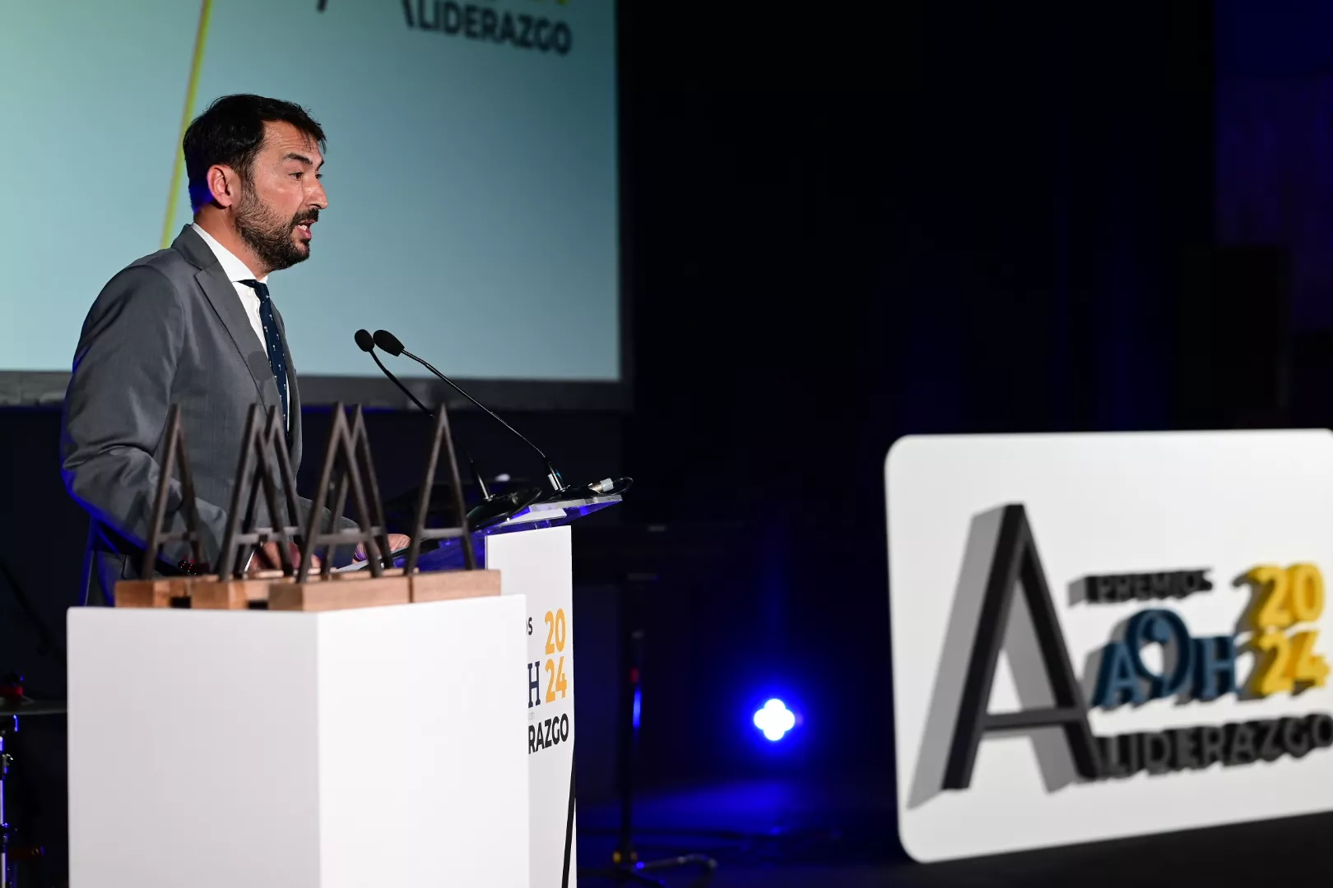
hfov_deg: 23.9
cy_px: 444
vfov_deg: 16.1
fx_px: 3147
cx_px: 666
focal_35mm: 85
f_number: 2.8
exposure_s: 1/400
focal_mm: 85
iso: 1000
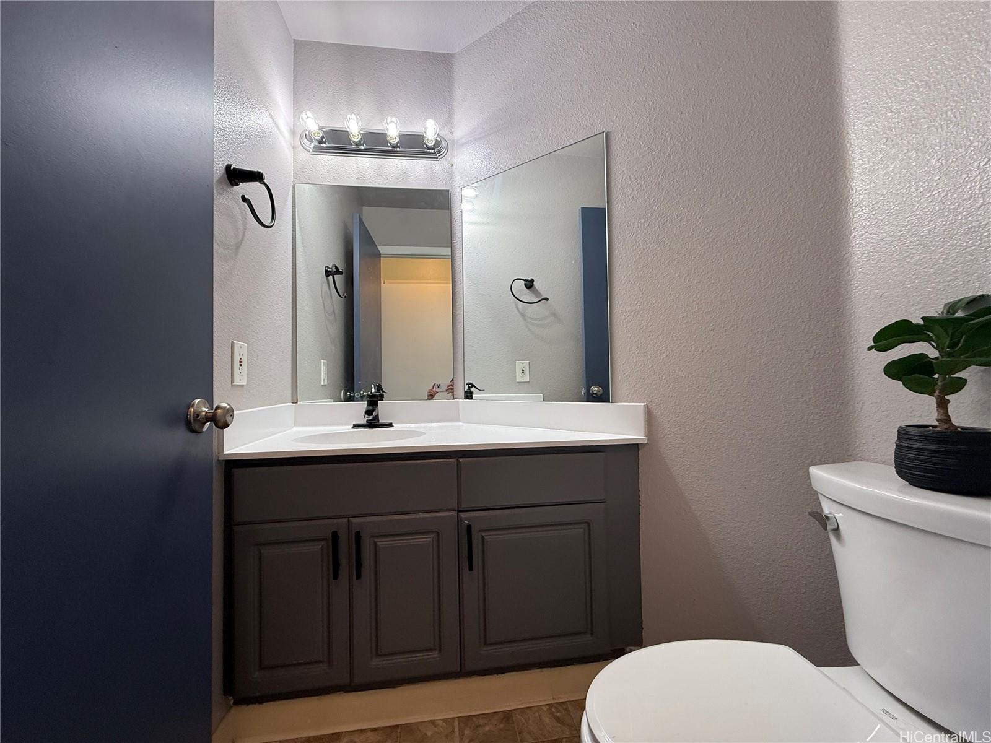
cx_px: 496
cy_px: 372
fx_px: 401
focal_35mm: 14
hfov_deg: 102.1
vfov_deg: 85.7
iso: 125
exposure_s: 1/120
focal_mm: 2.22
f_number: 2.2
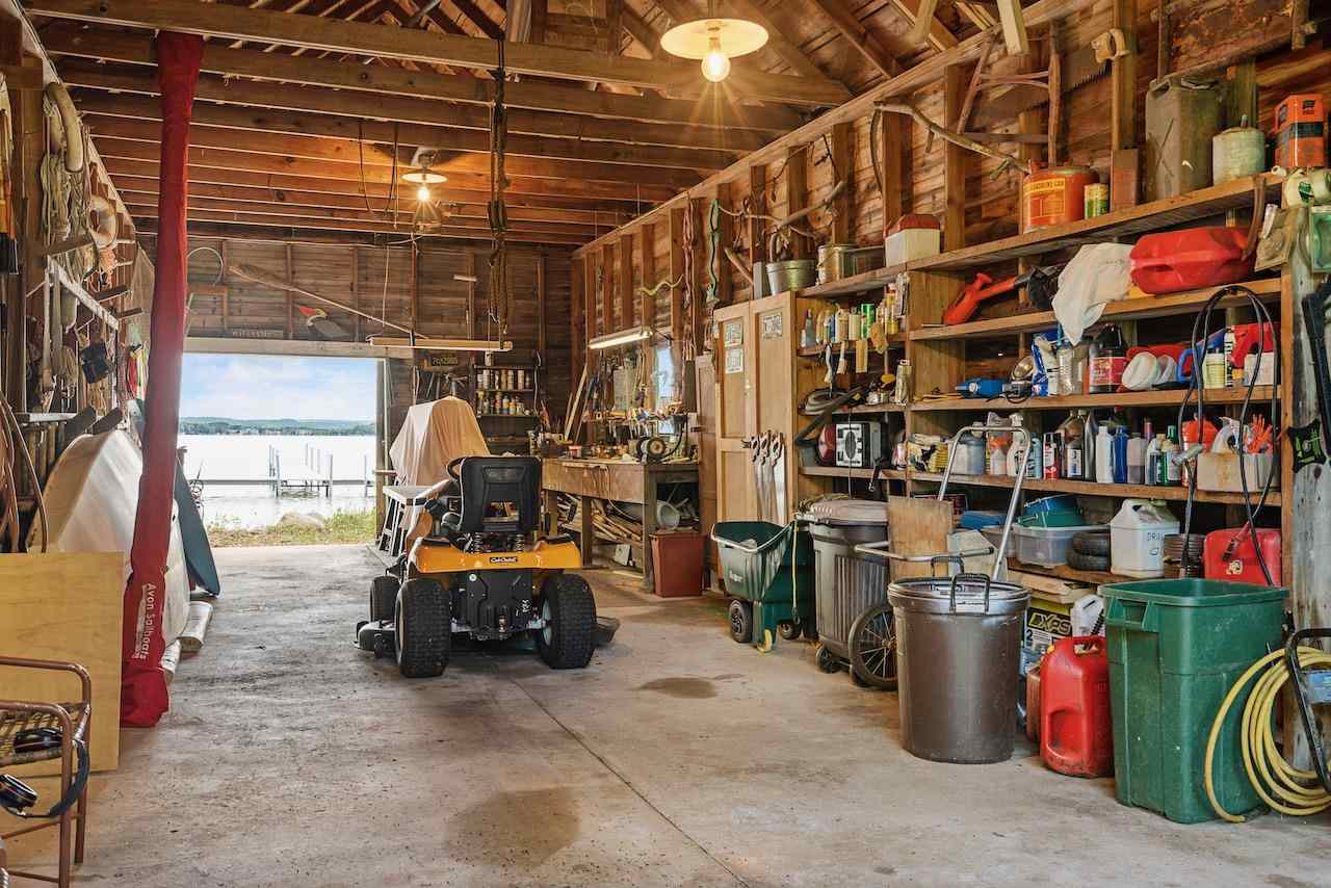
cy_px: 444
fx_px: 1183
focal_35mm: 32
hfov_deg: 58.7
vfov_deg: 41.1
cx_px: 666
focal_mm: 32
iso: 320
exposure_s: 1/3
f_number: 7.1
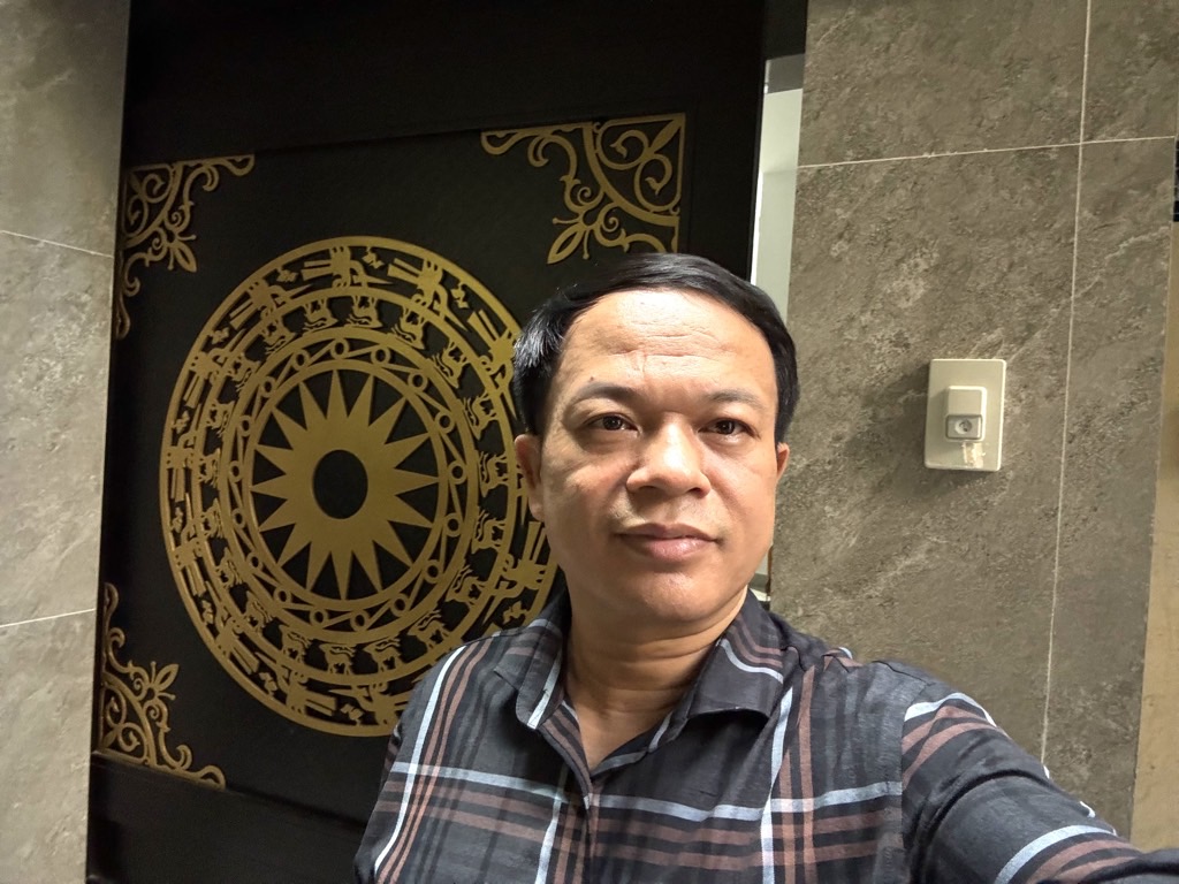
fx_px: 783
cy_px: 442
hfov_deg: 73.9
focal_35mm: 23
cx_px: 590
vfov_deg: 58.9
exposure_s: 1/25
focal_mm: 2.69
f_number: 1.9
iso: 500
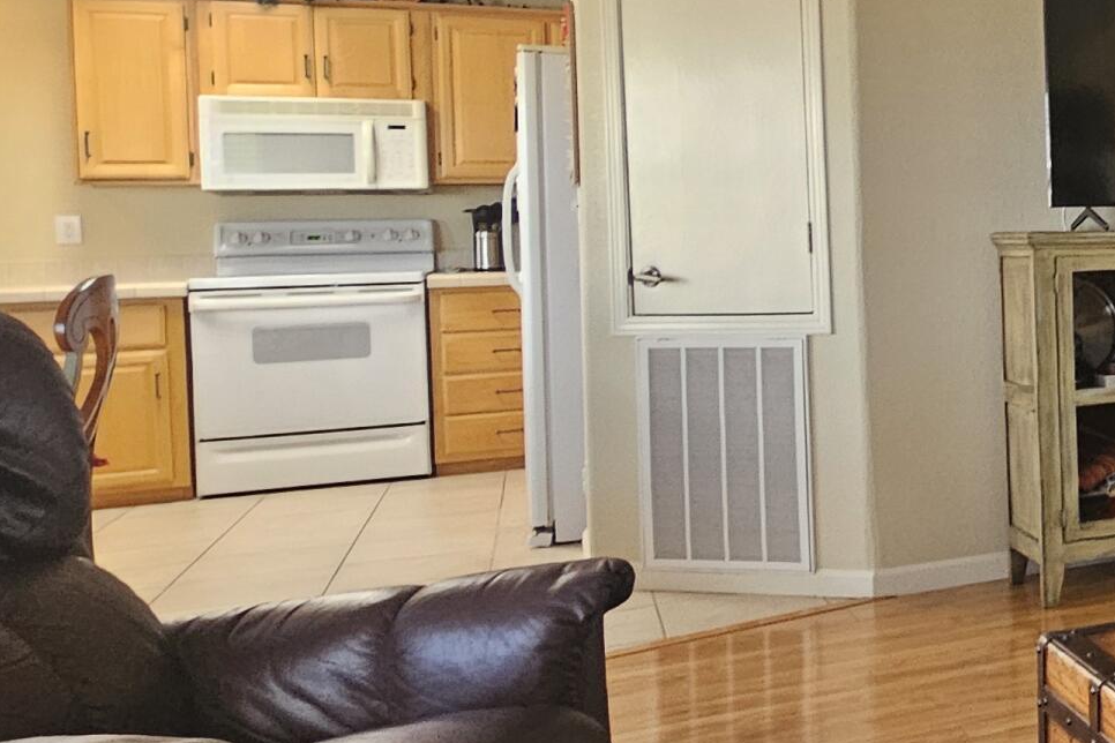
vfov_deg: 31.5
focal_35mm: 42
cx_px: 1543
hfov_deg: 31.7
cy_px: 219
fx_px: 1301
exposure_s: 1/60
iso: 250
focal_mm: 2.2
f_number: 2.2
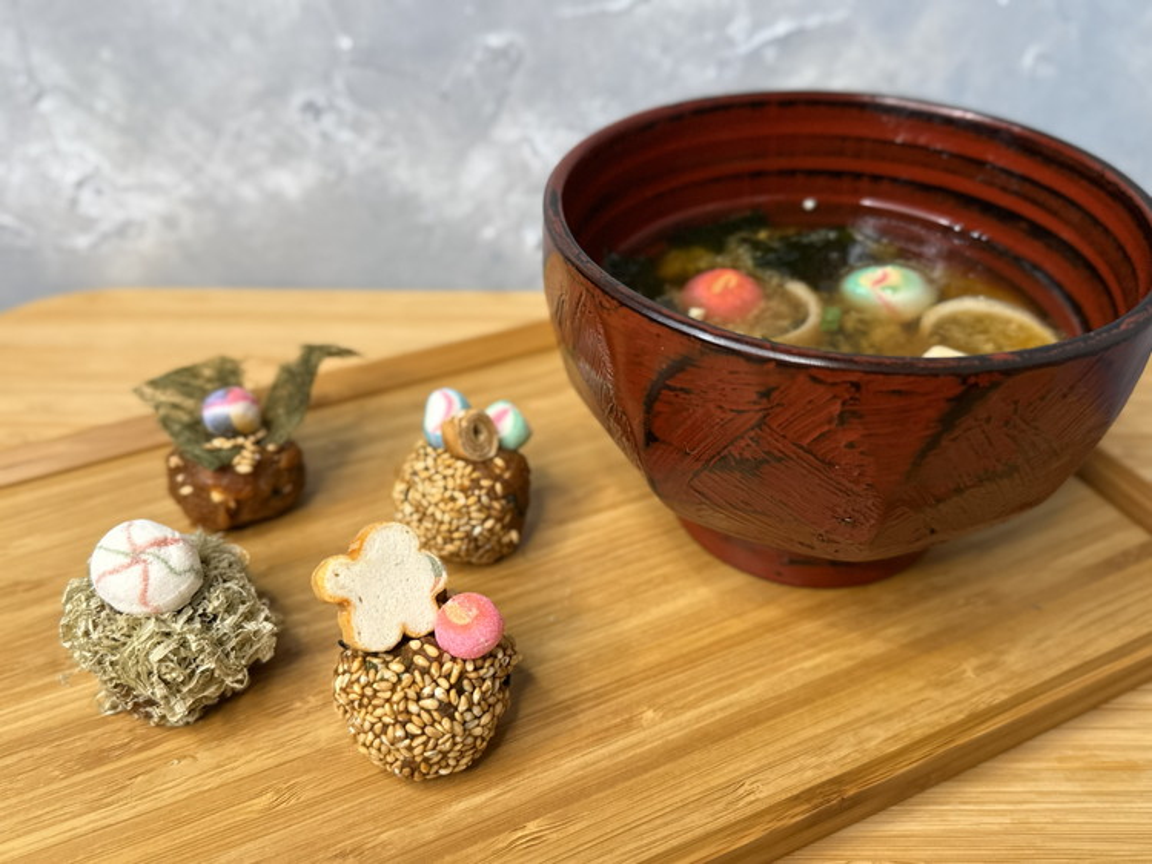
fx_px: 999
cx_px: 576
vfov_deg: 46.8
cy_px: 432
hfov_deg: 59.9
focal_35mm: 30
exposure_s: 1/84
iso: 200
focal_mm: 6.76
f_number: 1.78
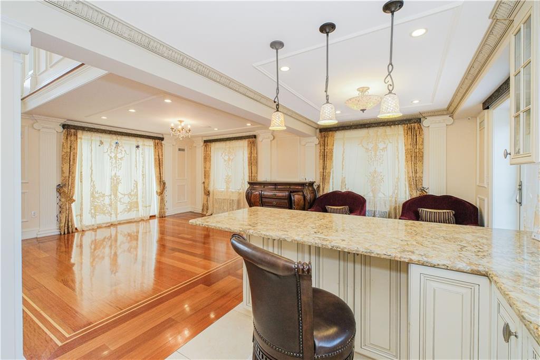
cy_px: 180
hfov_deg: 100.4
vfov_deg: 77.3
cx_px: 270
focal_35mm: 15
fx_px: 225
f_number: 8
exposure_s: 1/60
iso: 800
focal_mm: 10
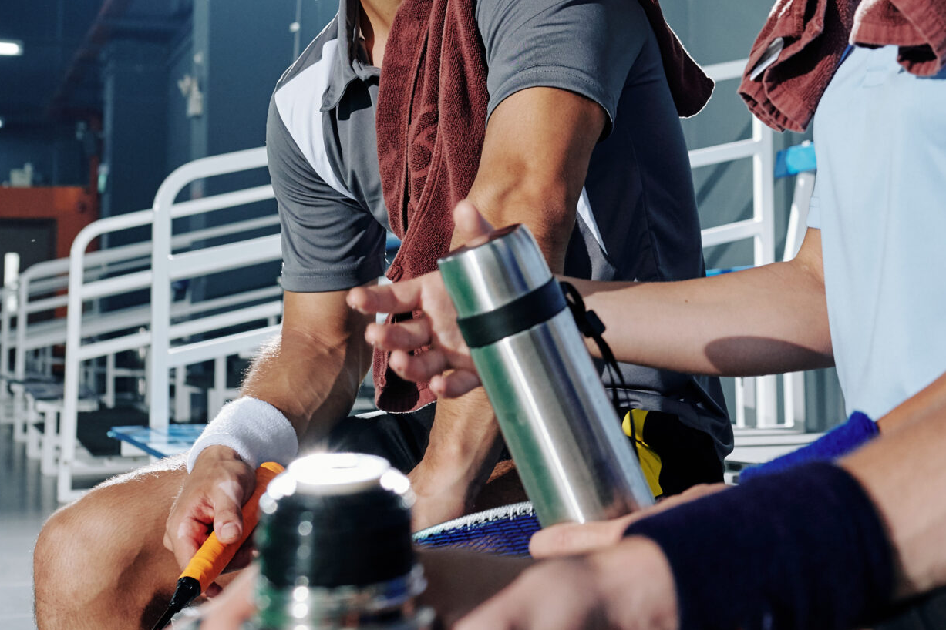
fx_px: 1918
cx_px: 809
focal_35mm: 73
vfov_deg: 18.5
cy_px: 120
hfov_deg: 27.0
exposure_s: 1/125
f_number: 5
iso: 500
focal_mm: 35
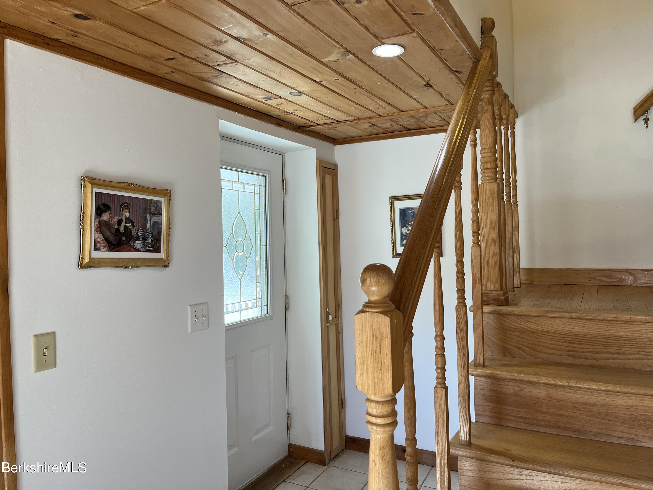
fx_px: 490
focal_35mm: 26
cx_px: 326
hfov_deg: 67.3
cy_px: 245
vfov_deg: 53.1
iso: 80
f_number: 1.6
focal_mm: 5.1
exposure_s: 1/120
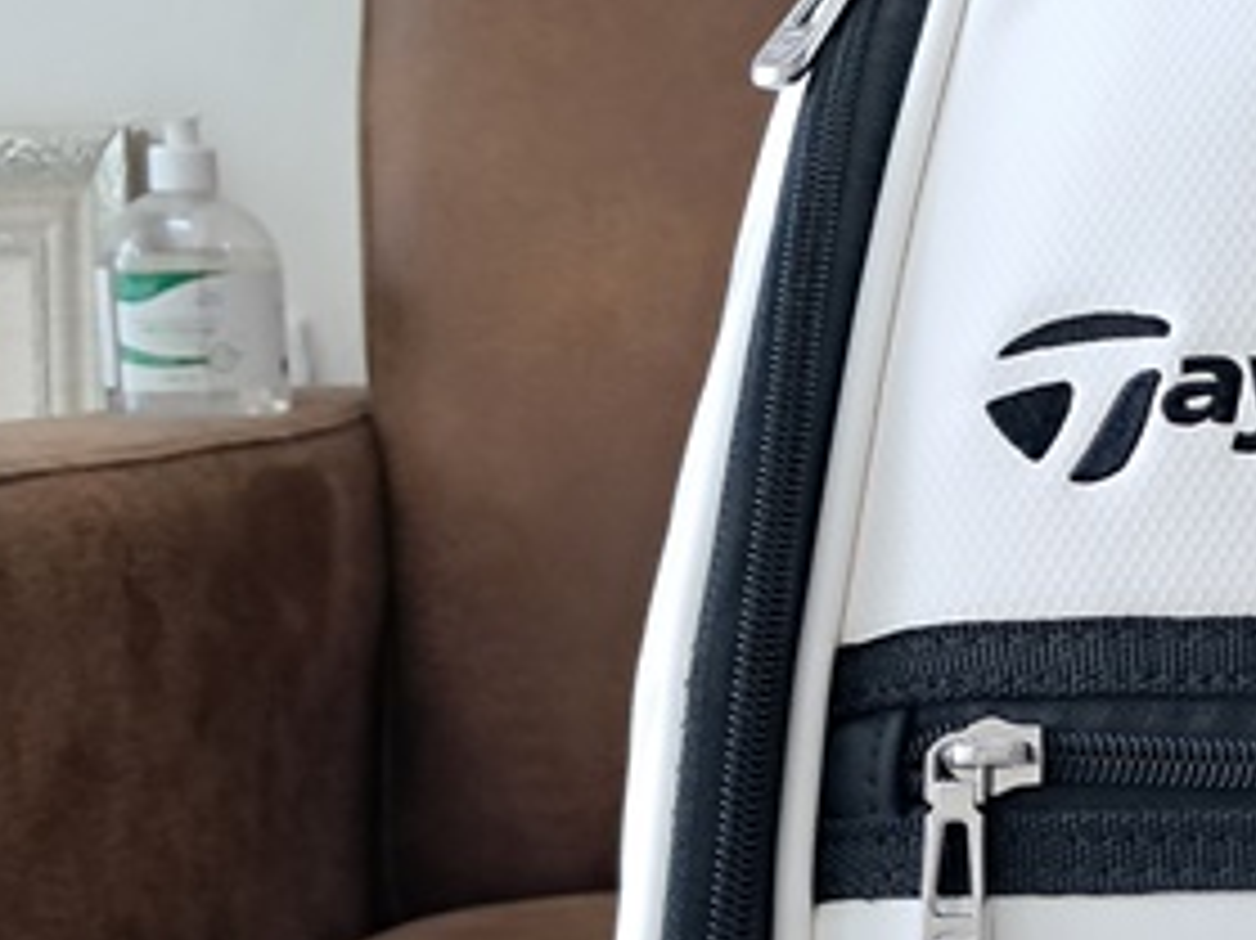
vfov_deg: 15.7
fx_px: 3373
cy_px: 814
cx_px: 1382
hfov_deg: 20.1
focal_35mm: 93
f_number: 1.8
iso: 100
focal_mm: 4
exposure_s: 1/50
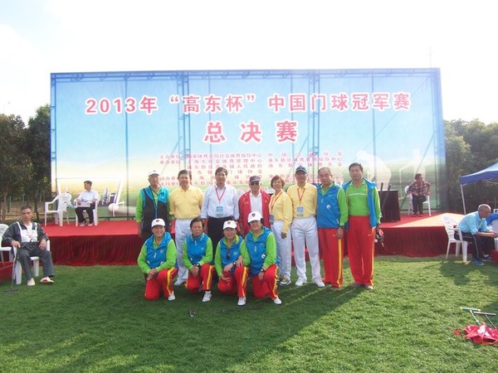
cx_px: 249
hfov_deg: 73.9
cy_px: 186
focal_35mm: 23
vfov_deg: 58.9
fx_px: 331
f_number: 5.6
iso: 64
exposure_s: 1/100
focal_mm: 3.8
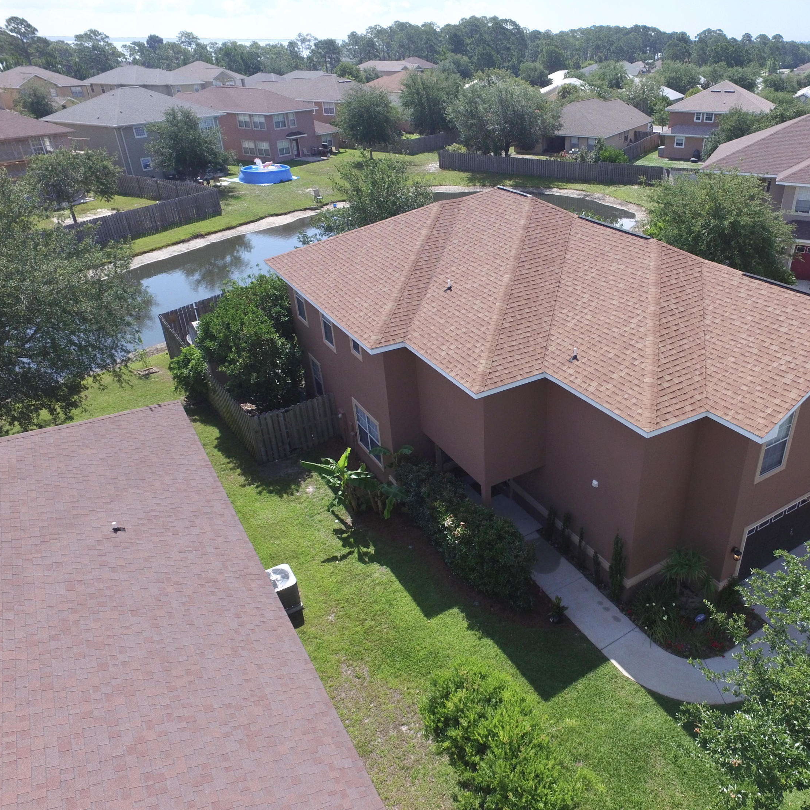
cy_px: 411
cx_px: 519
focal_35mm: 24
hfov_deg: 63.9
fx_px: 635
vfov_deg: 65.0
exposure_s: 1/720
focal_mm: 3.61
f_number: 2.8
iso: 100
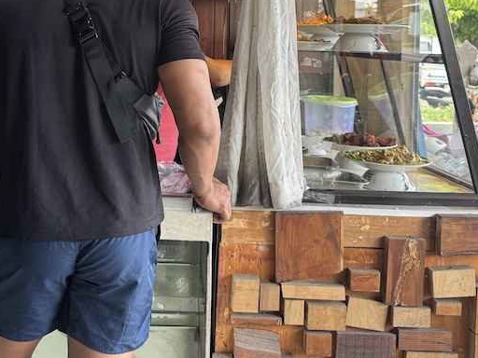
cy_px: 32
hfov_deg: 39.1
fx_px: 663
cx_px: 151
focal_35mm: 48
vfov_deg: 29.0
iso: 125
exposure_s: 1/50
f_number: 1.78
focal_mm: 6.76
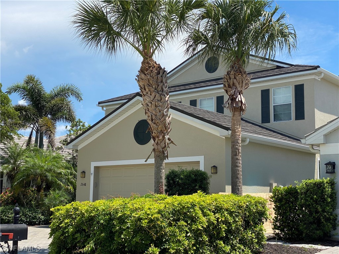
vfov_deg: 28.0
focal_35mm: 52
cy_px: 127
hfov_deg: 36.8
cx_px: 170
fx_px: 509
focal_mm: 6
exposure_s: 1/2083
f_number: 2
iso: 20
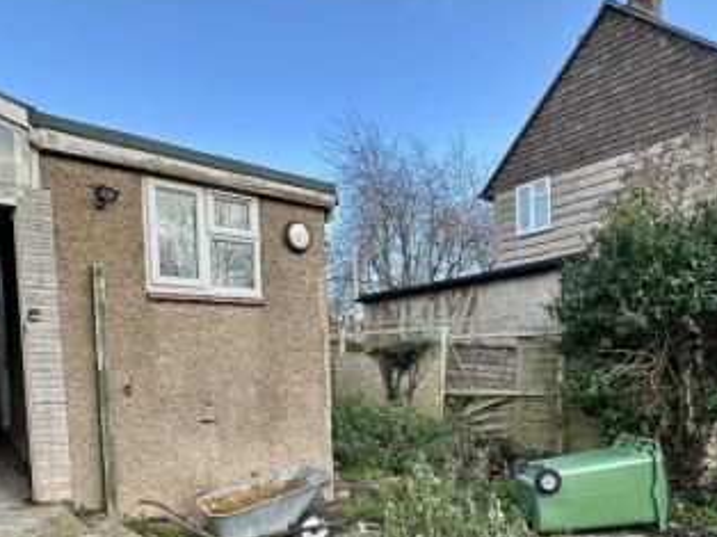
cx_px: 351
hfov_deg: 67.3
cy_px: 394
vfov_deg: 51.1
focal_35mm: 26
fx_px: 538
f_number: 2.2
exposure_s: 1/163
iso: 40
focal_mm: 2.22
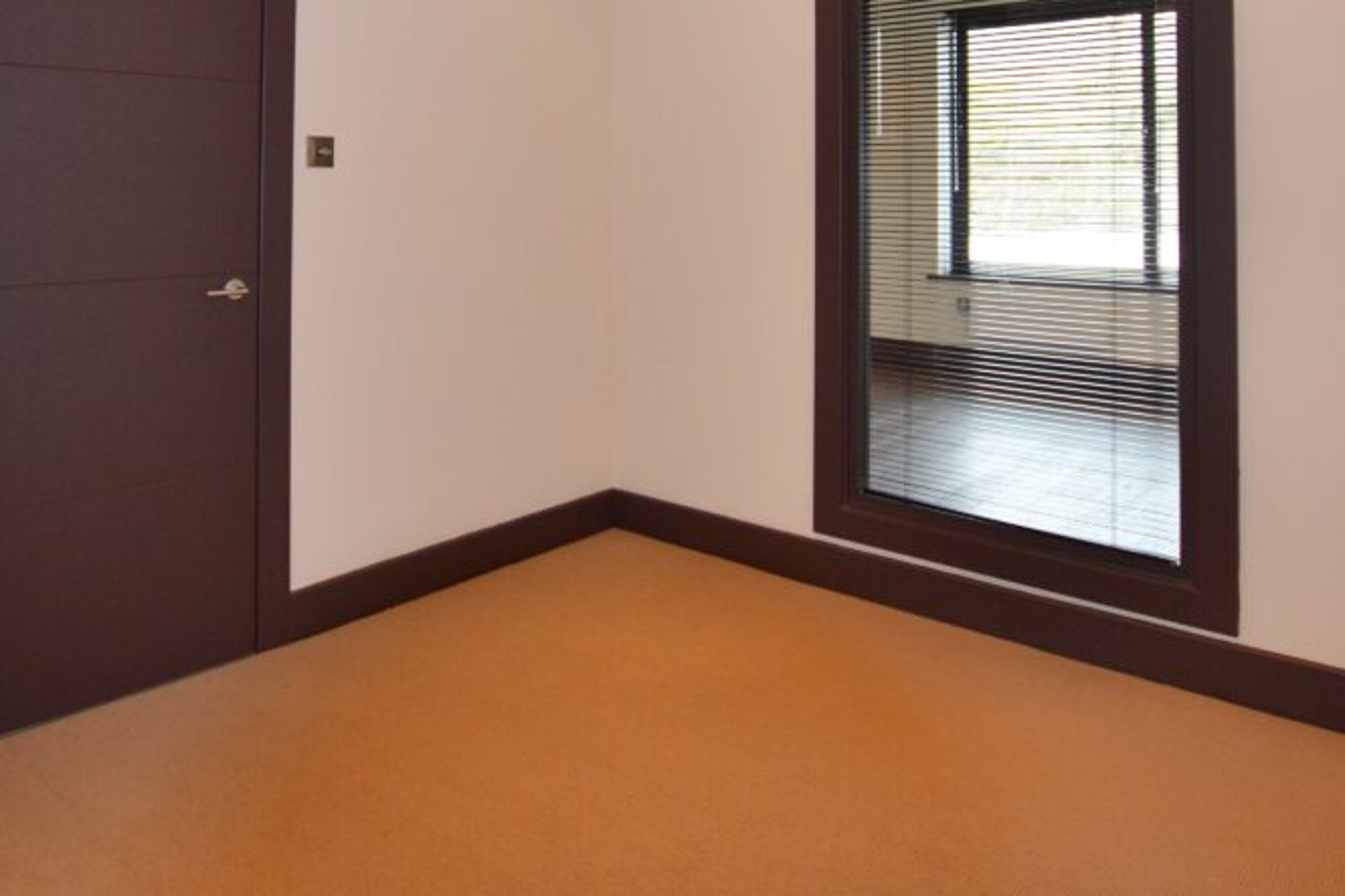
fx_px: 971
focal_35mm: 26
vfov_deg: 46.1
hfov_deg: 69.3
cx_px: 623
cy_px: 142
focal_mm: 10
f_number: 3.5
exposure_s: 1/60
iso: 500
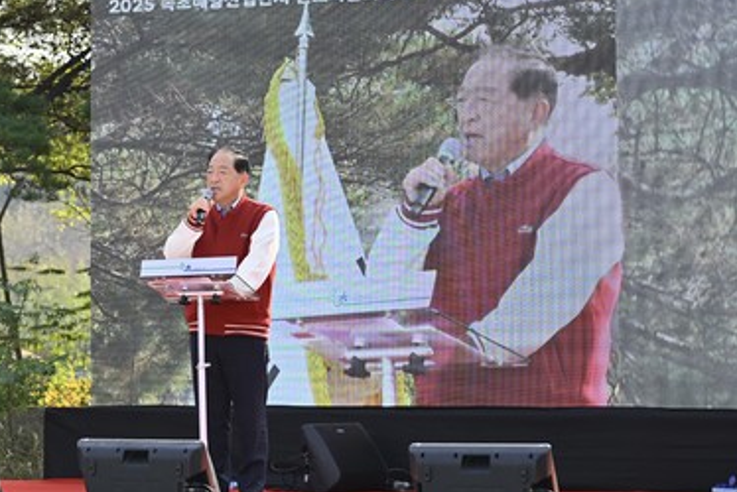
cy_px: 340
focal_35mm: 125
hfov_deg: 16.3
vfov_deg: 11.0
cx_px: 150
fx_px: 2561
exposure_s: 1/640
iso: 100
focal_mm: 78
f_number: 4
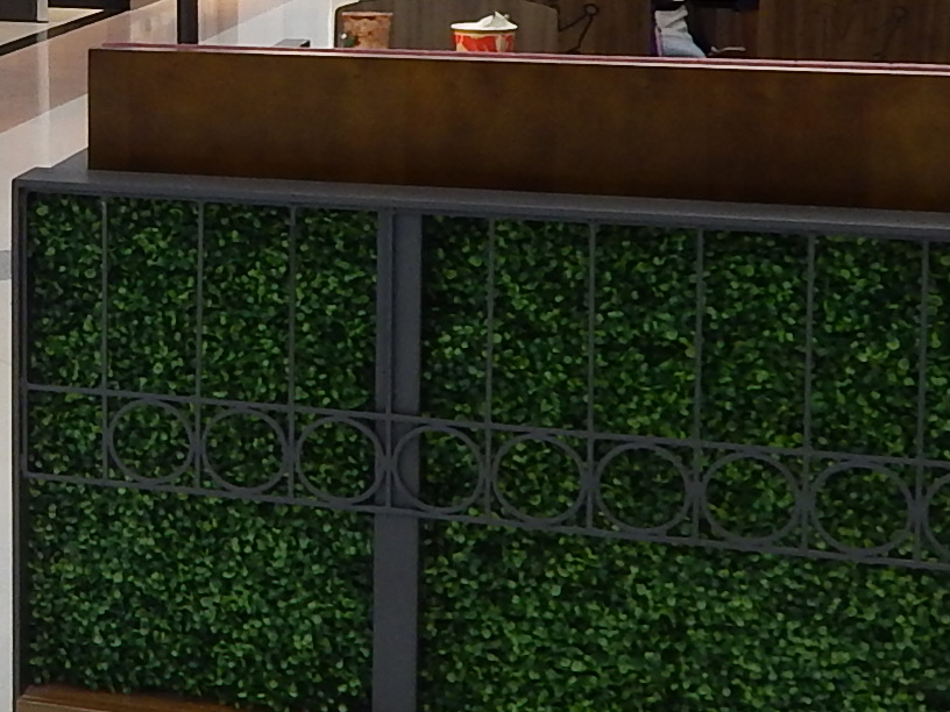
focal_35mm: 92
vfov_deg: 15.8
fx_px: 2525
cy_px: 0
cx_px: -269
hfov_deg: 19.7
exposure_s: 1/50
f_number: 3
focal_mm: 4
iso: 125
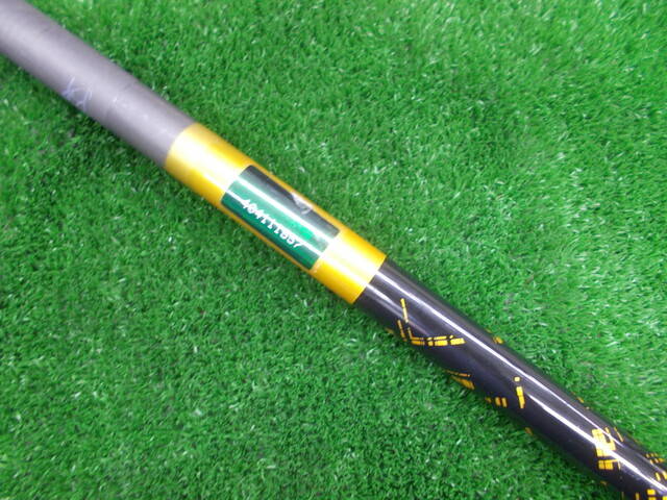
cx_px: 334
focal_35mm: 26
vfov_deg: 53.1
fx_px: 501
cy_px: 250
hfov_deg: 67.3
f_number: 3.2
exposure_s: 1/6
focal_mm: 4.6
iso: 200
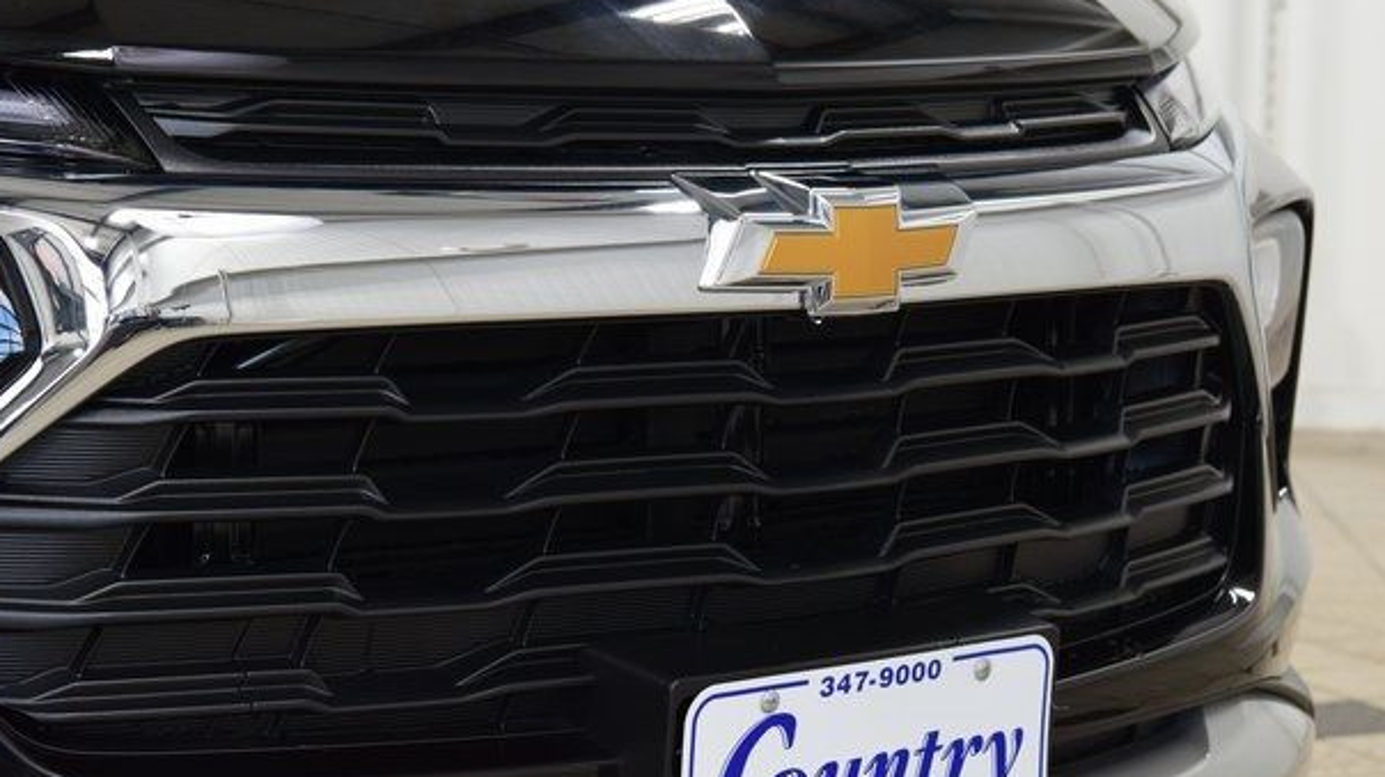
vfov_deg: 12.1
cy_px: 370
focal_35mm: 100
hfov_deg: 21.4
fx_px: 3671
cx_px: 672
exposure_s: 1/30
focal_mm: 60
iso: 1250
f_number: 7.1
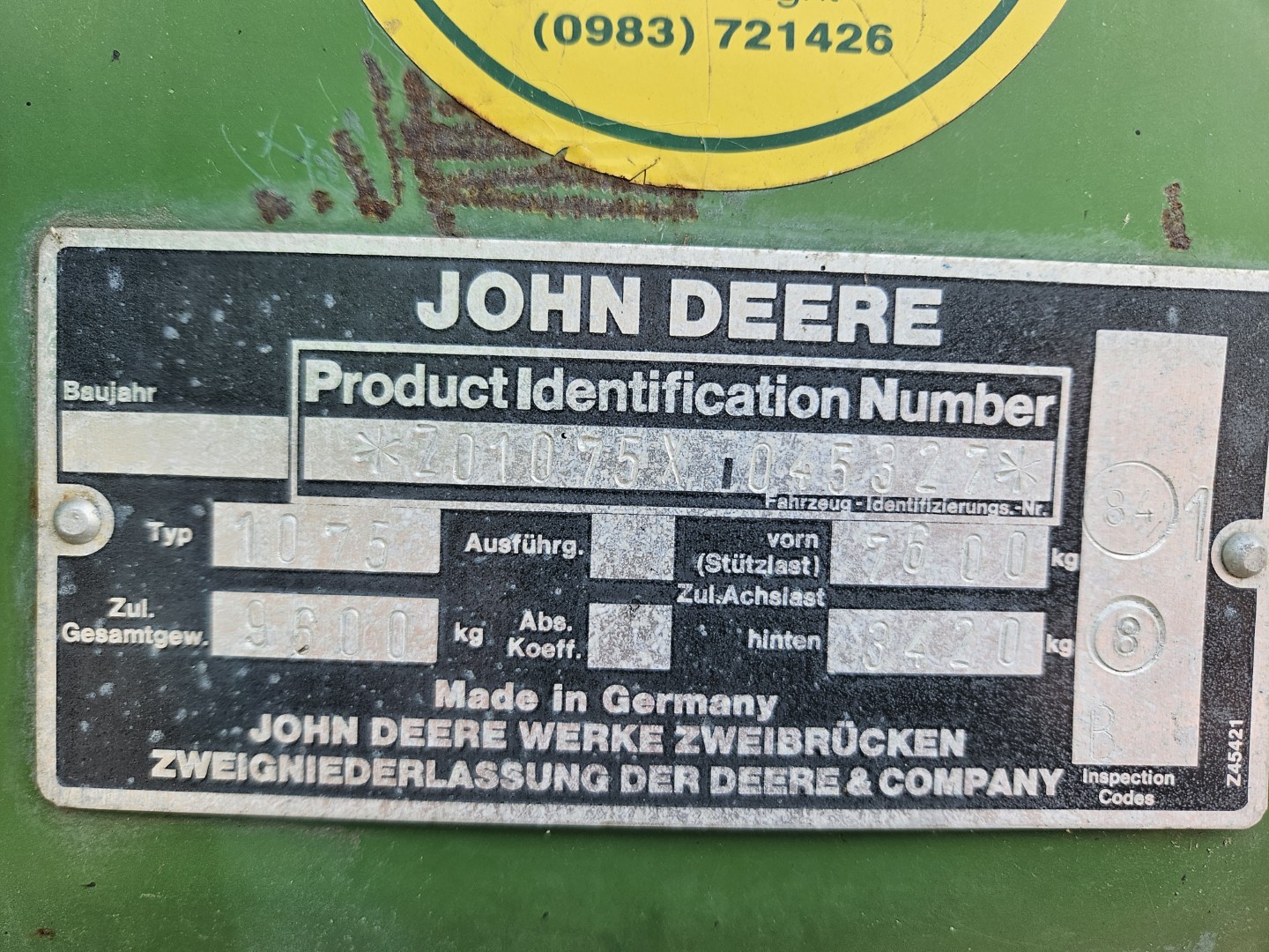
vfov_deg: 58.9
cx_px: 634
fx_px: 843
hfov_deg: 73.9
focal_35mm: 23
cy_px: 476
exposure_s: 1/475
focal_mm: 5.4
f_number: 1.8
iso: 40
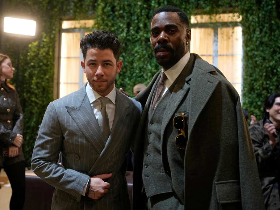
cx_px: 123
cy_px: 105
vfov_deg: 37.7
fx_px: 307
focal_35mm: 38
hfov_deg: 48.9
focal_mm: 35
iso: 2000
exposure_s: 1/80
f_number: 2.8
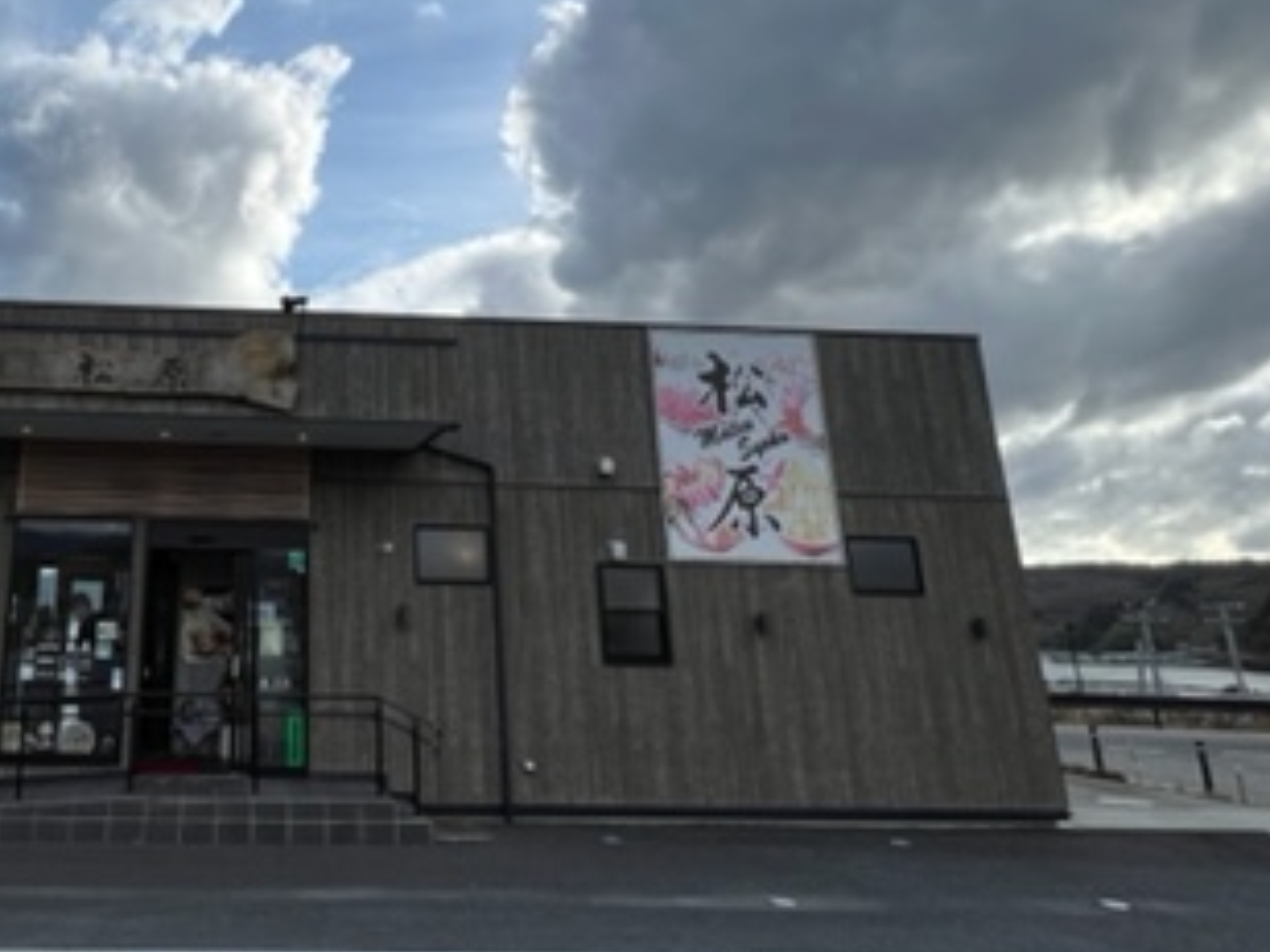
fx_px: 991
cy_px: 288
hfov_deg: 60.4
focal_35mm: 27
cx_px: 264
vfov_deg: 50.1
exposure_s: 1/2370
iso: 32
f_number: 1.8
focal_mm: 1.57
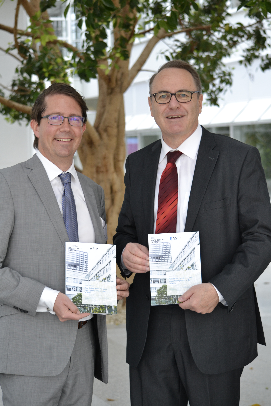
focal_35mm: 82
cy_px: 203
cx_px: 136
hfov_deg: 16.6
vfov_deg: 24.6
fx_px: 931
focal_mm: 55
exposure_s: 1/100
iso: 400
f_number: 5
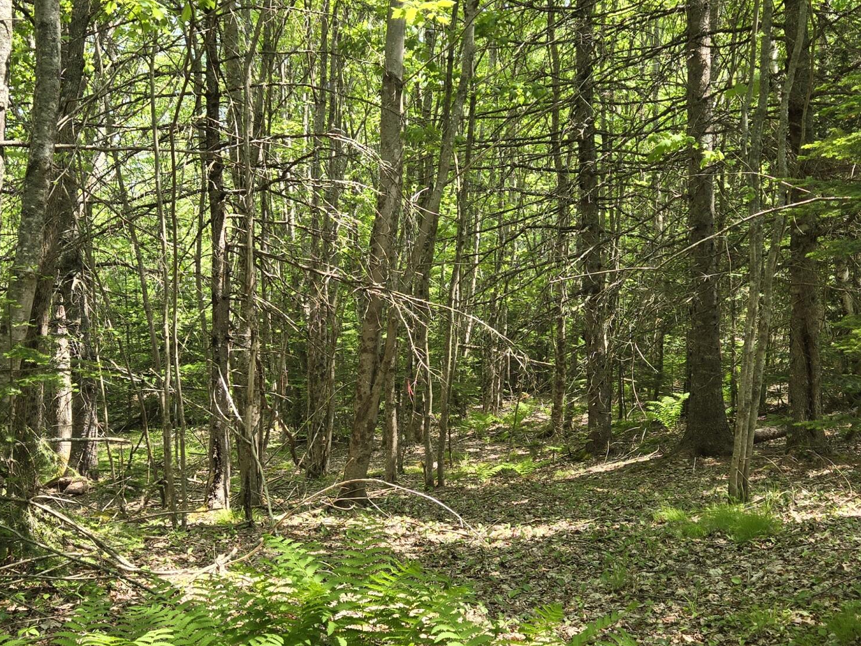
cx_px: 389
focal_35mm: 47
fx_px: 1169
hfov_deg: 40.4
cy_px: 387
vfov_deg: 30.8
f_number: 1.8
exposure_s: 1/186
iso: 25
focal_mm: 5.4
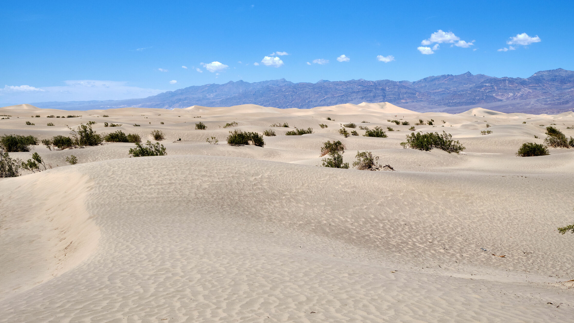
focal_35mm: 33
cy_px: 132
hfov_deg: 59.5
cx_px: 286
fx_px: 502
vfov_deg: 35.5
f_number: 11
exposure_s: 1/640
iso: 200
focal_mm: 20.5
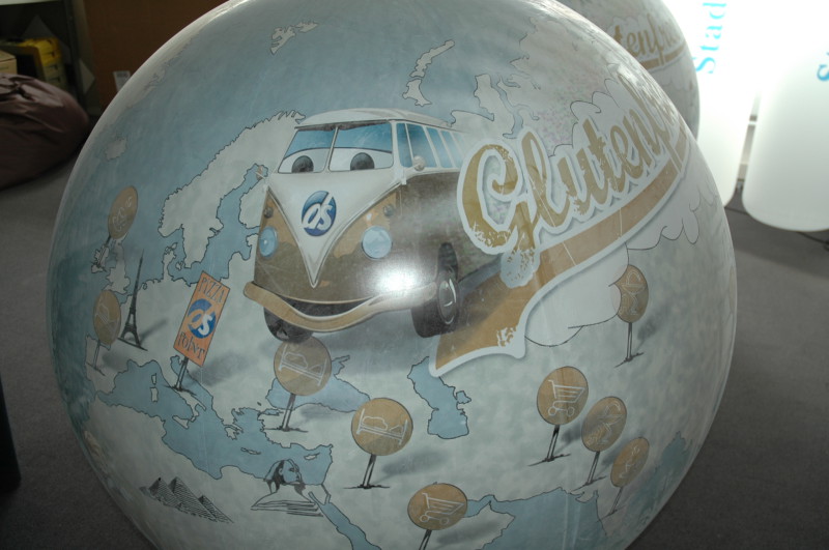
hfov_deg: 53.2
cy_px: 275
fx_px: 828
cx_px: 414
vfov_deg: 36.8
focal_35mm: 36
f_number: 3.8
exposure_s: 1/60
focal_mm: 24
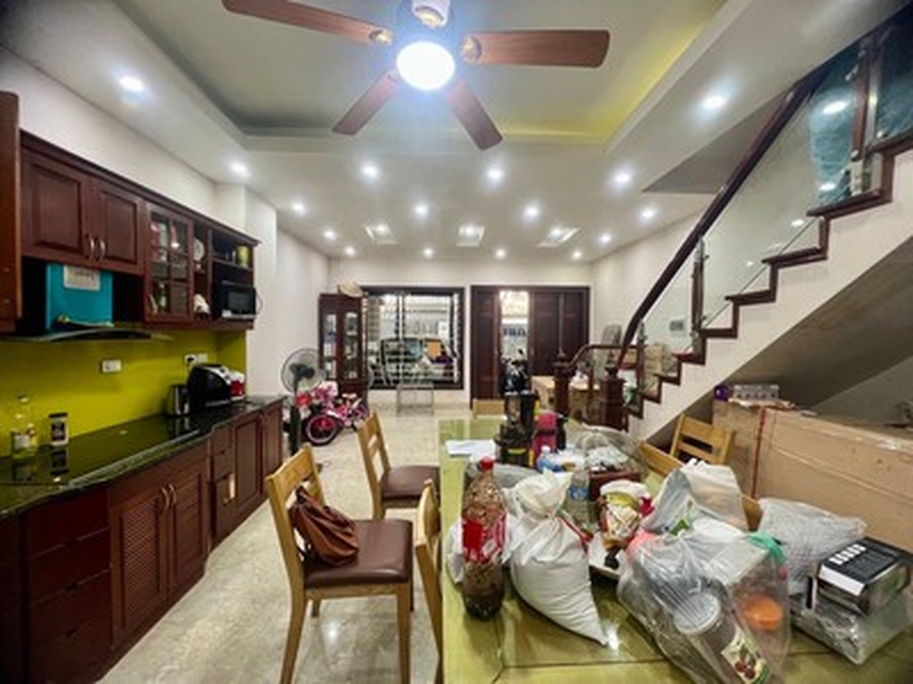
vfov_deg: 89.9
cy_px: 342
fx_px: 343
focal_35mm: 13
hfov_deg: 106.2
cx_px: 456
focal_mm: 1.57
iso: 200
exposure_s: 1/50
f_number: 1.8
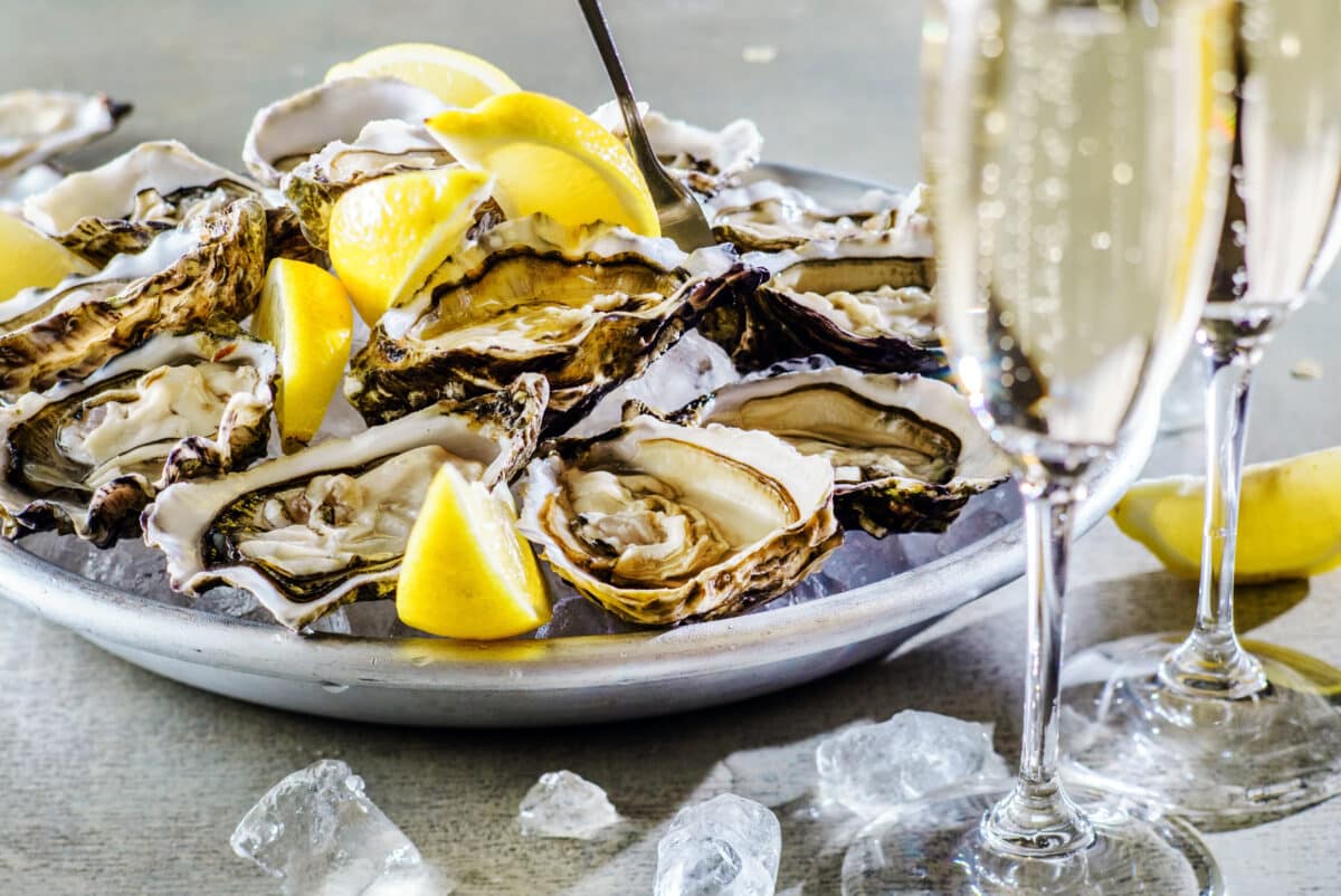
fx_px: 3355
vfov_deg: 15.2
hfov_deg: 22.6
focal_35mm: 90
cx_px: 670
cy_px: 448
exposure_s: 1/125
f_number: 5.6
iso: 800
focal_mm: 90
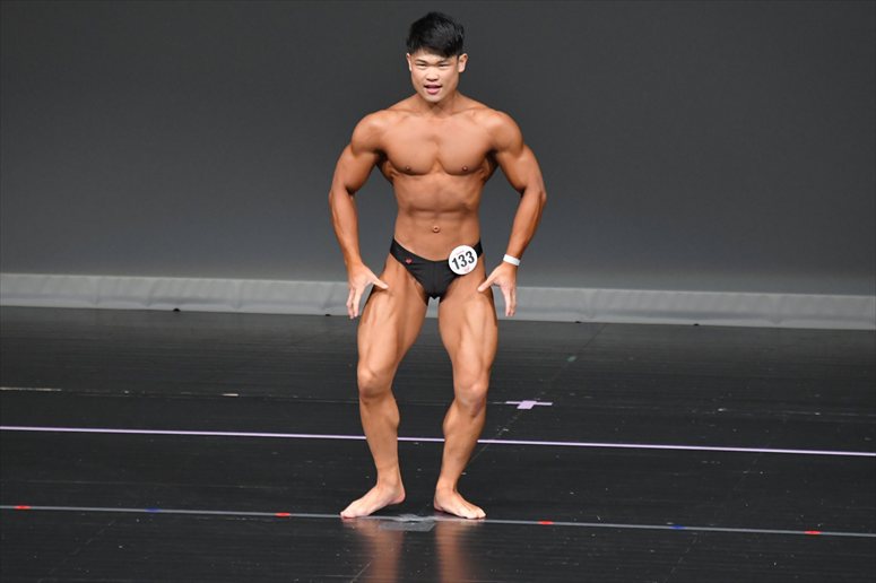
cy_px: 292
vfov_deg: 3.7
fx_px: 9121
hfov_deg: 5.5
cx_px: 438
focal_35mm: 375
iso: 4000
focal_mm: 250
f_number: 5.6
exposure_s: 1/400
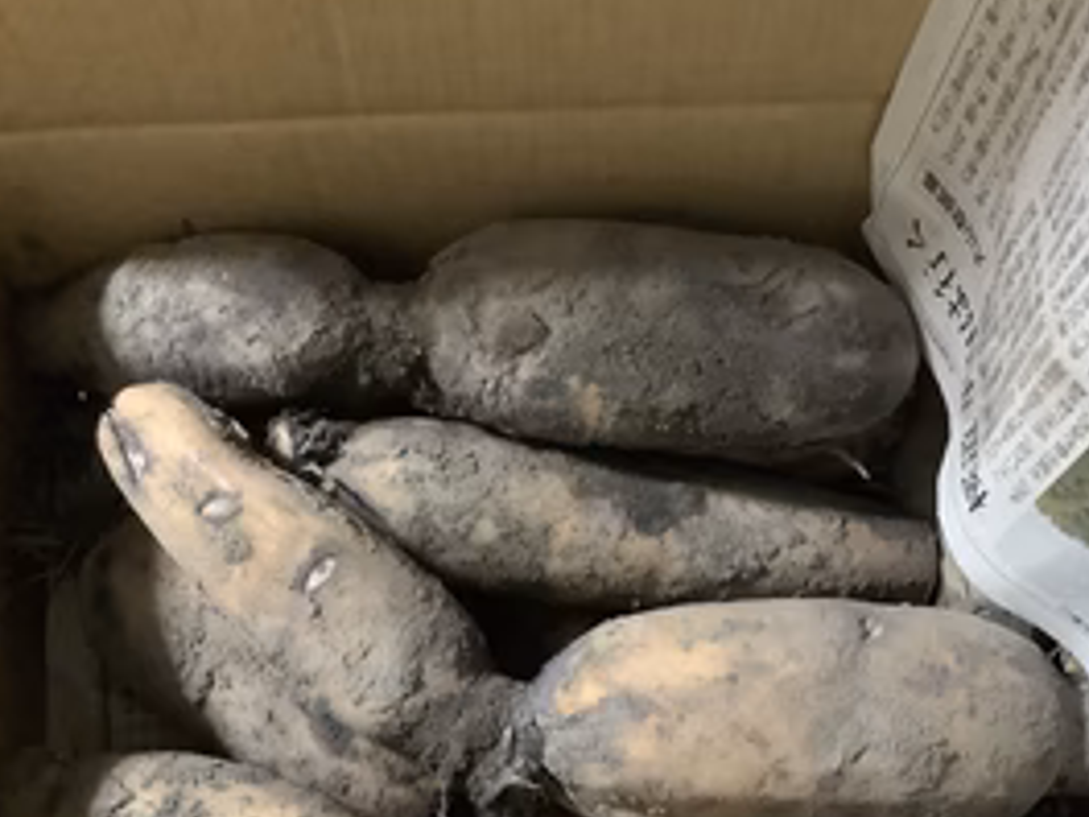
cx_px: 639
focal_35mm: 47
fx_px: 1479
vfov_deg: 30.7
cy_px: 541
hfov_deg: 40.3
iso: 640
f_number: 2.4
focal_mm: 3.3
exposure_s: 1/20
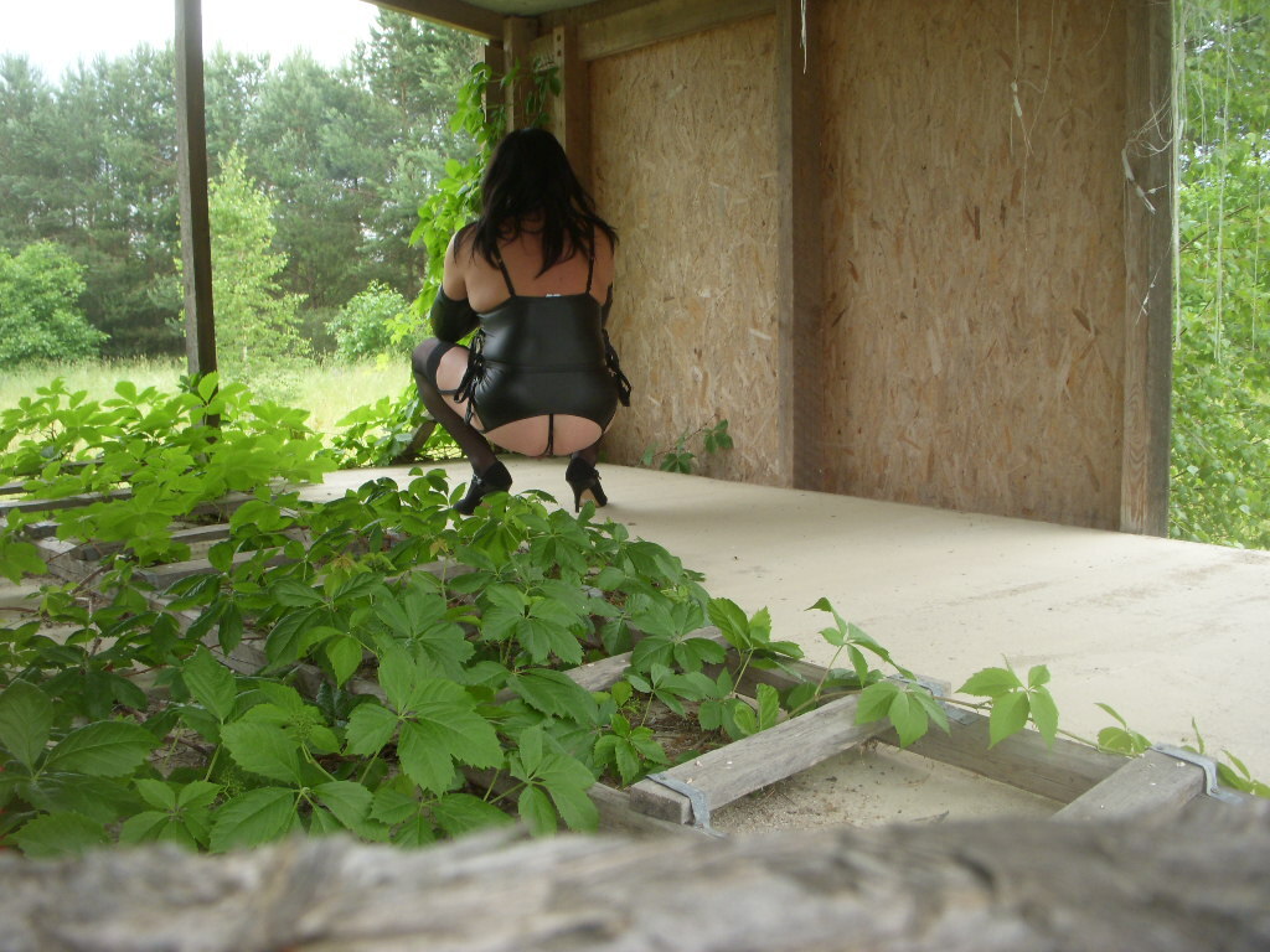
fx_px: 1394
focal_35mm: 38
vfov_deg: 37.7
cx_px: 635
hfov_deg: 49.0
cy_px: 476
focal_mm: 6.3
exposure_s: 1/100
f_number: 3.3
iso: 100
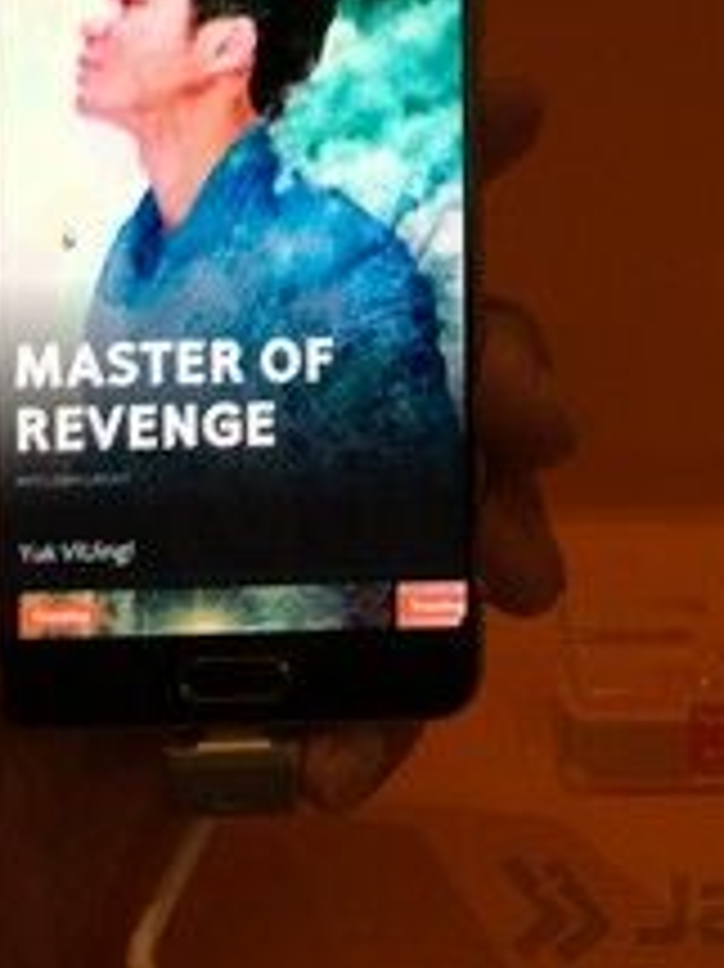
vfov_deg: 33.4
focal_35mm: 54
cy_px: 72
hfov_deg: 26.8
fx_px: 1507
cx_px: 513
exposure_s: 1/33
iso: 80
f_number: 2.2
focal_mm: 4.15
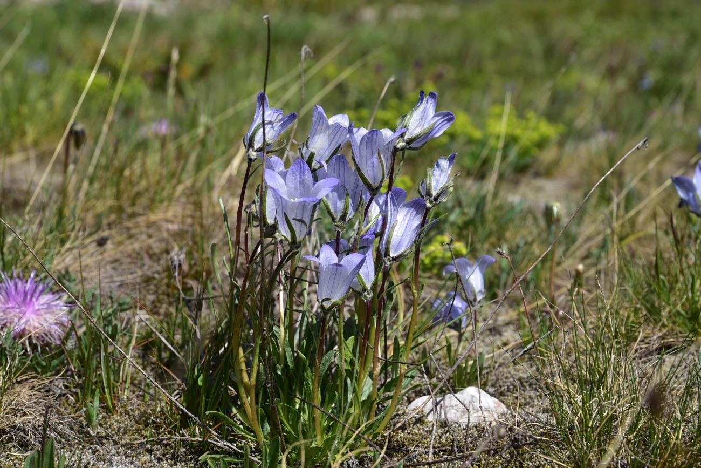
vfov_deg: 24.2
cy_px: 234
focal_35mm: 56
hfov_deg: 35.6
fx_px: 1090
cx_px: 350
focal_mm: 56
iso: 100
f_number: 10
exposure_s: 1/320
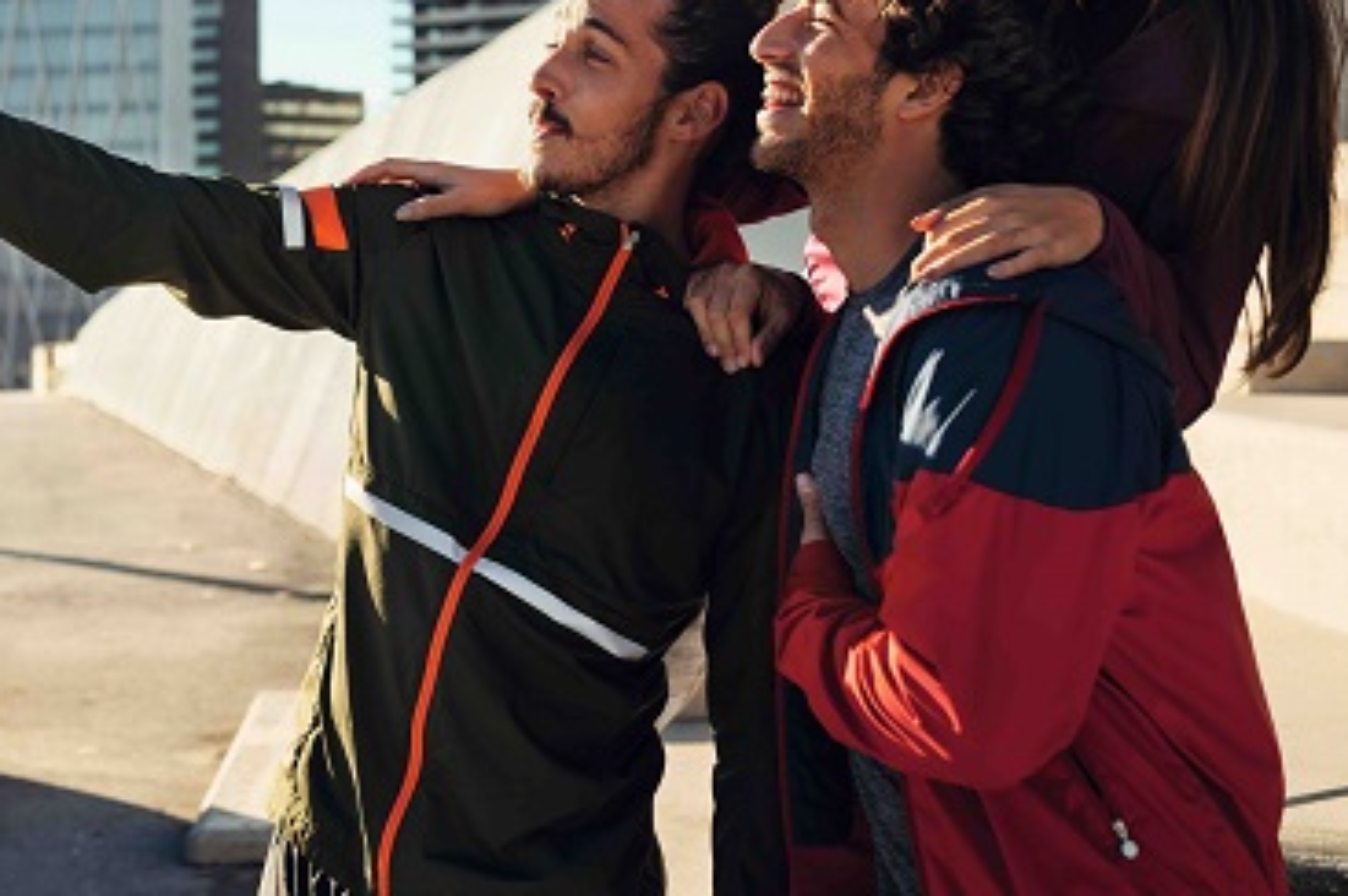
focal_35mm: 61
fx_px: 2282
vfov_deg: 22.2
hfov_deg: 32.3
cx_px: 338
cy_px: 327
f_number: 3.2
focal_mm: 35
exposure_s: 1/1000
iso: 100
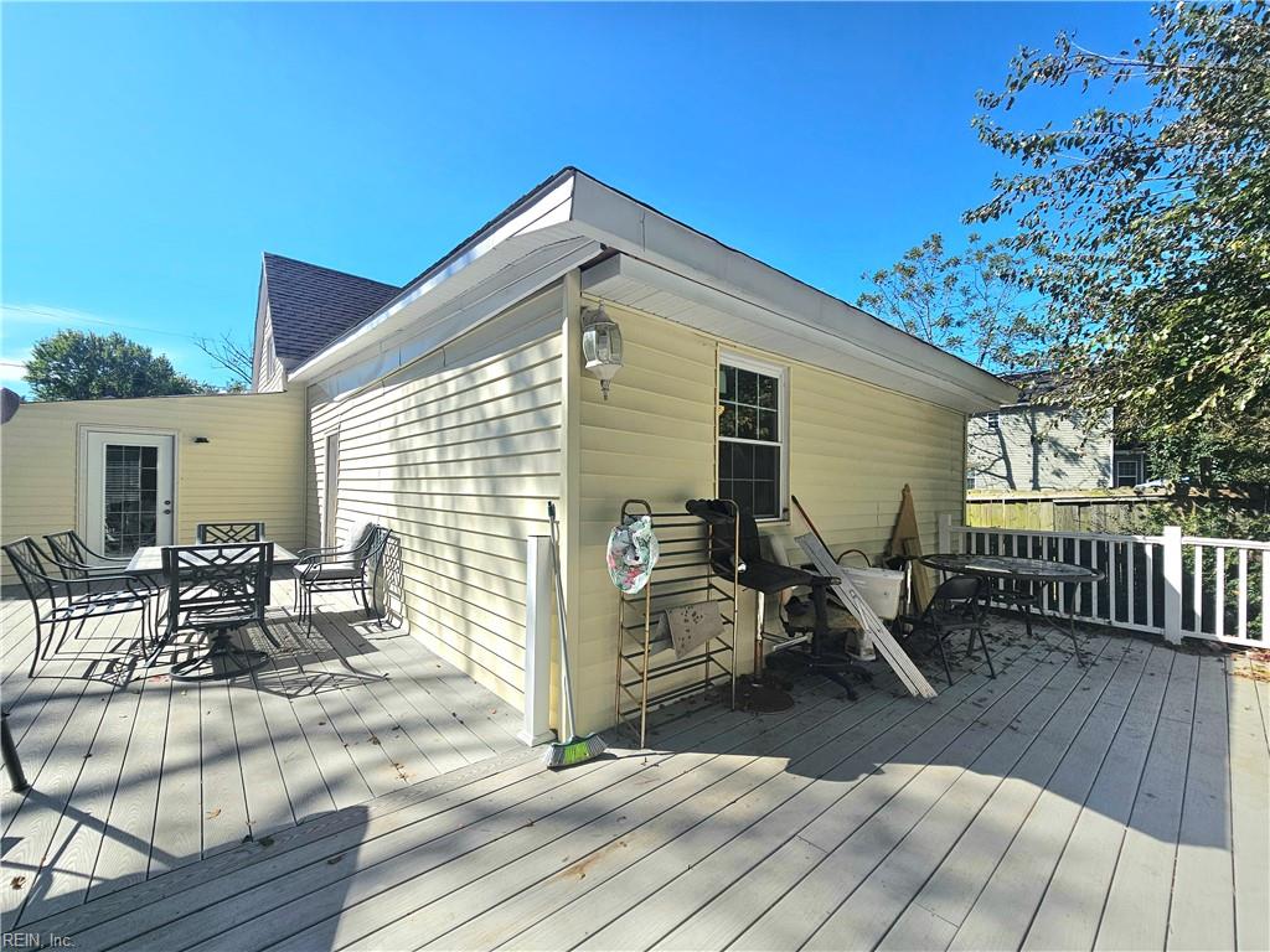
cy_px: 476
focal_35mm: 13
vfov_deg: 89.9
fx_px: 477
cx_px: 635
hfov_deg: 106.2
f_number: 2.2
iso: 50
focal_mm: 2.2
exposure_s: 1/2000
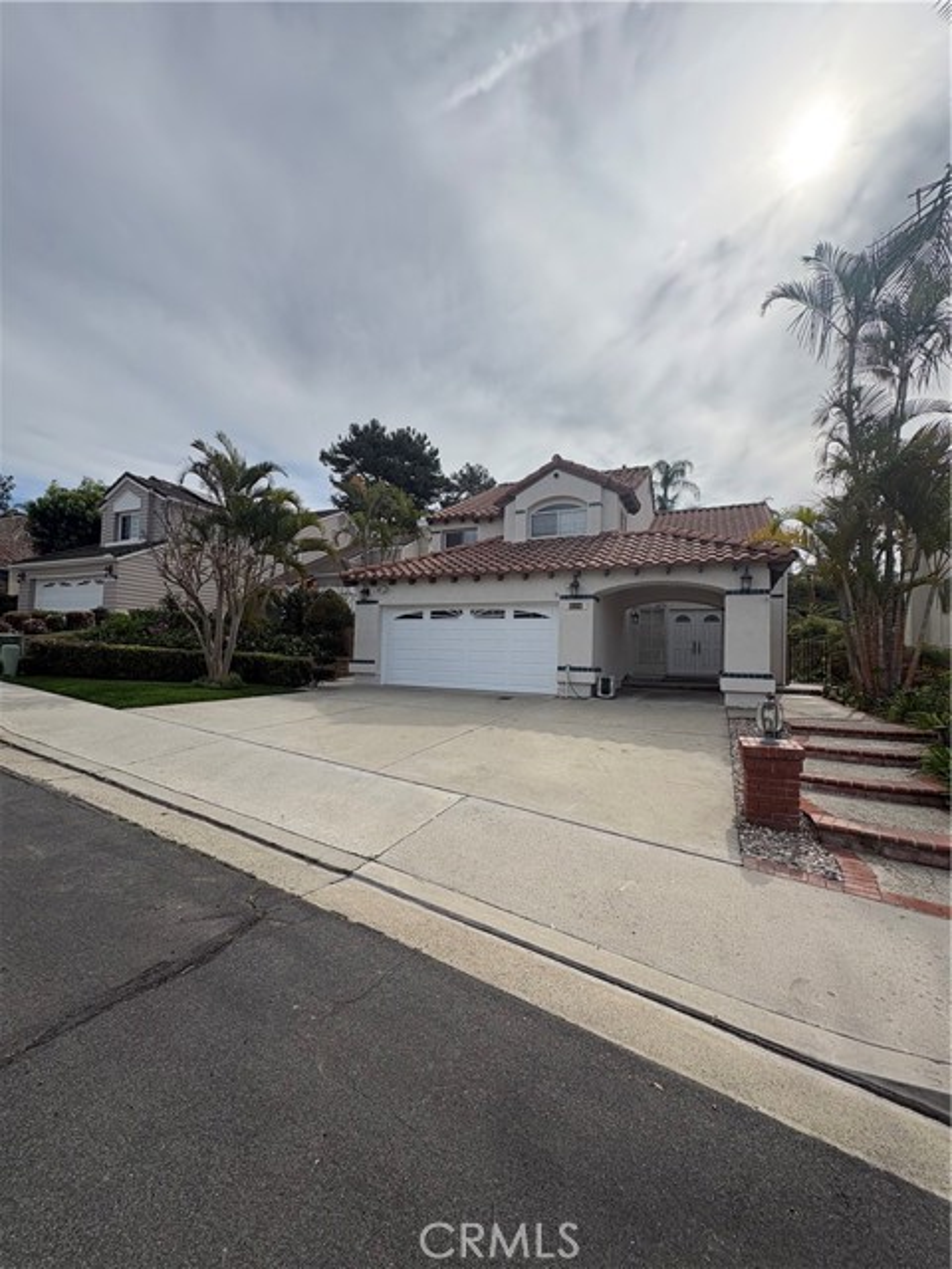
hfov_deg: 85.7
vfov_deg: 102.1
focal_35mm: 14
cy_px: 634
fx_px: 513
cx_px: 476
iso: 50
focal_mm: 2.22
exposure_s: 1/2770
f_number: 2.2
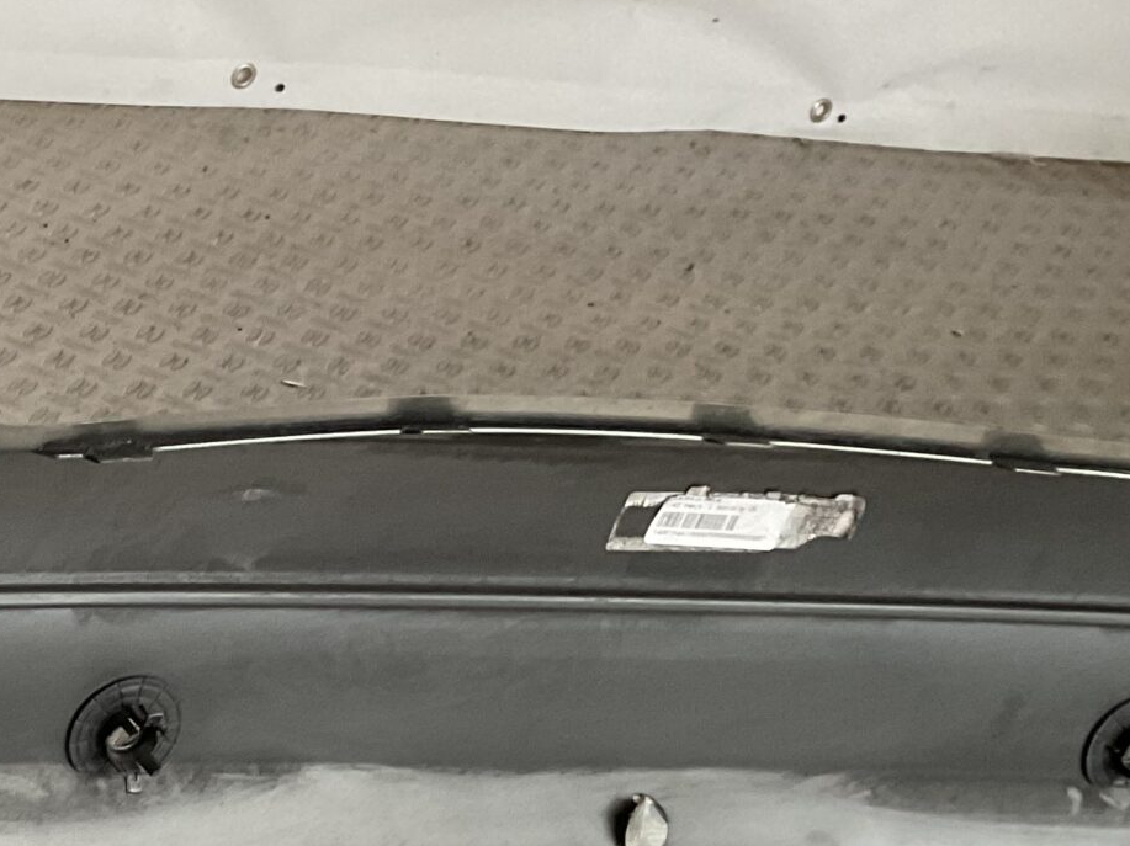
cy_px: 730
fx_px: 2643
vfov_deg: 18.0
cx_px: -429
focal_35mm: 81
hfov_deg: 21.3
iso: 125
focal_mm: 3
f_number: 1.8
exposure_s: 1/50
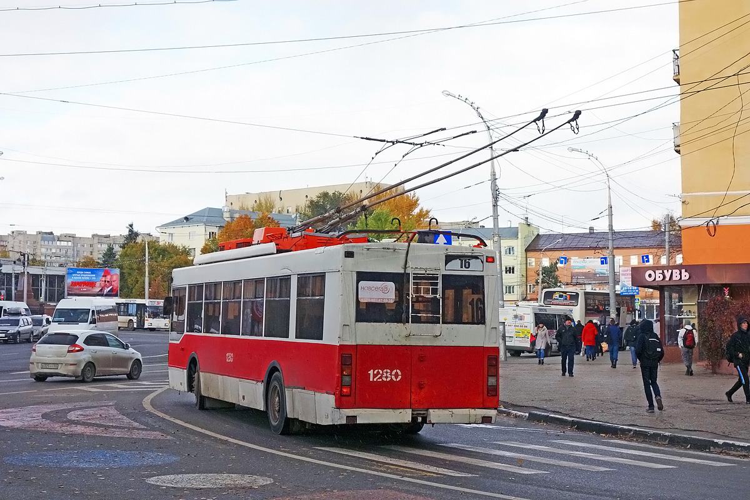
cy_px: 250
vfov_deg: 23.0
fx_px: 1229
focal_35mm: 59
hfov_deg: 33.9
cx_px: 375
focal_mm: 21.77
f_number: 4.5
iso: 125
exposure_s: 1/500
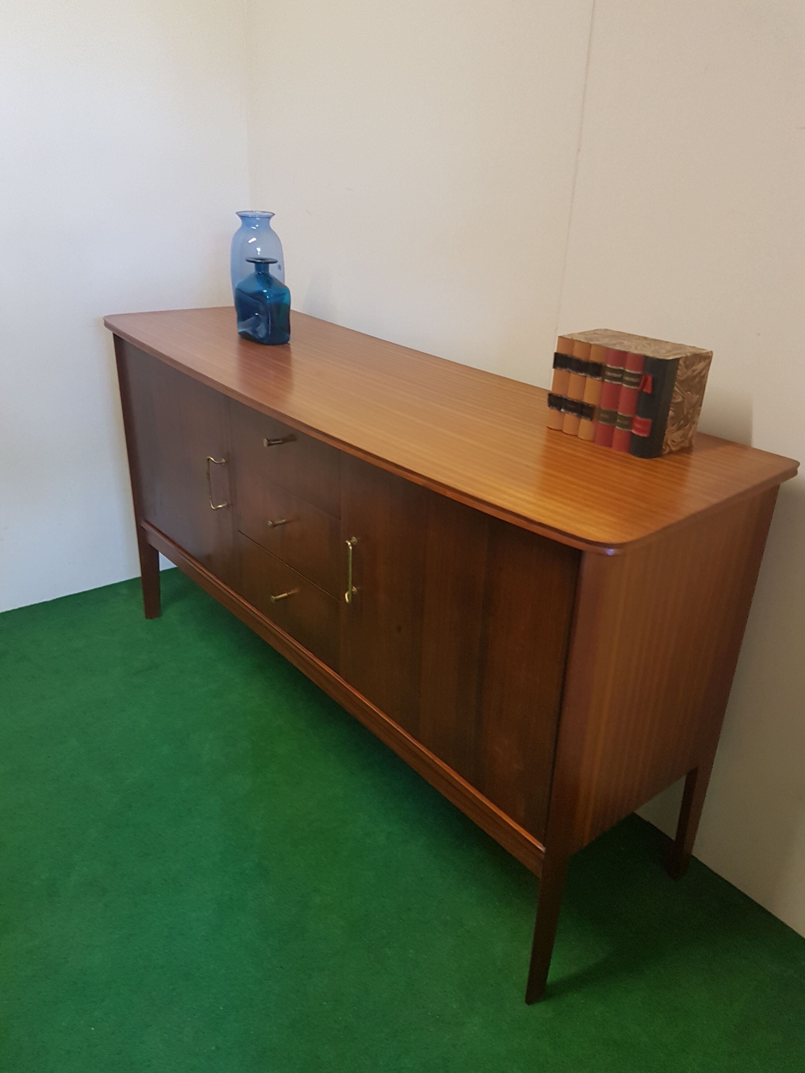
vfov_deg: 67.3
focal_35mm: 26
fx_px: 806
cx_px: 402
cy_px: 536
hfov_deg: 53.1
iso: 160
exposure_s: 1/25
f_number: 1.7
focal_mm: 4.2
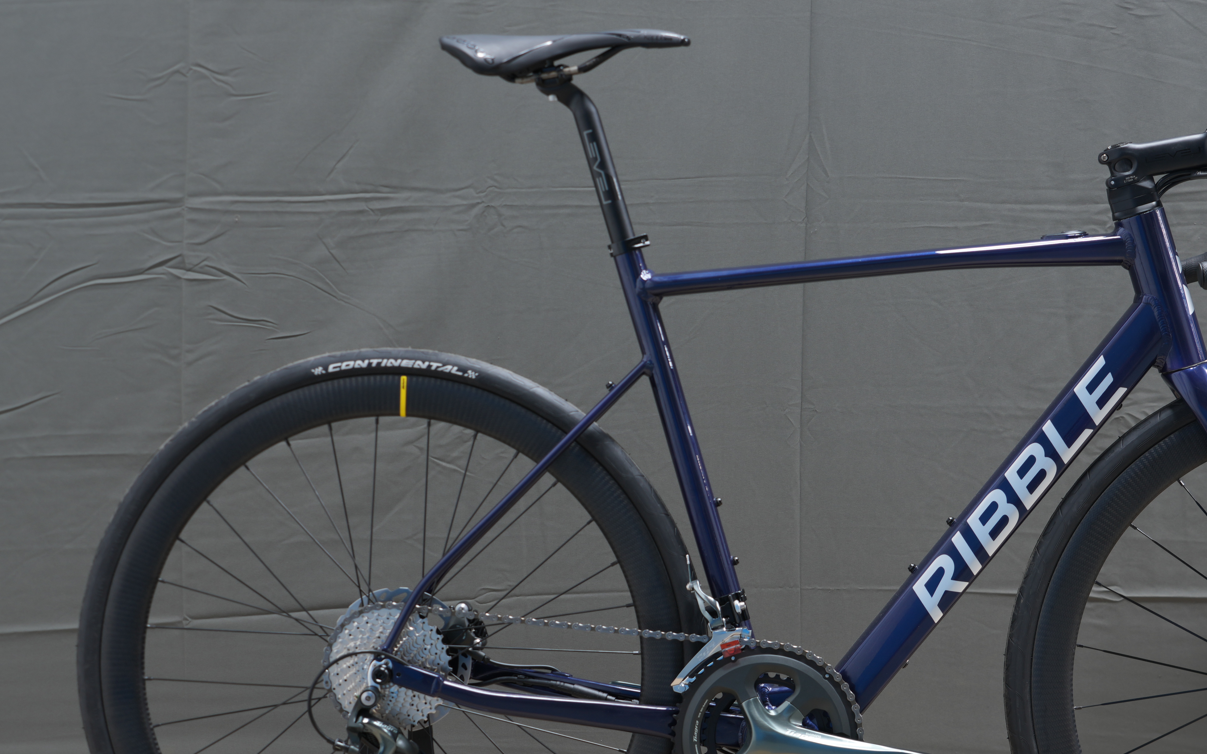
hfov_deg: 19.5
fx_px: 3487
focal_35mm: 106
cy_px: 454
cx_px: 855
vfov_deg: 12.3
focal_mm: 70
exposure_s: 1/6
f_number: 5
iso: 100
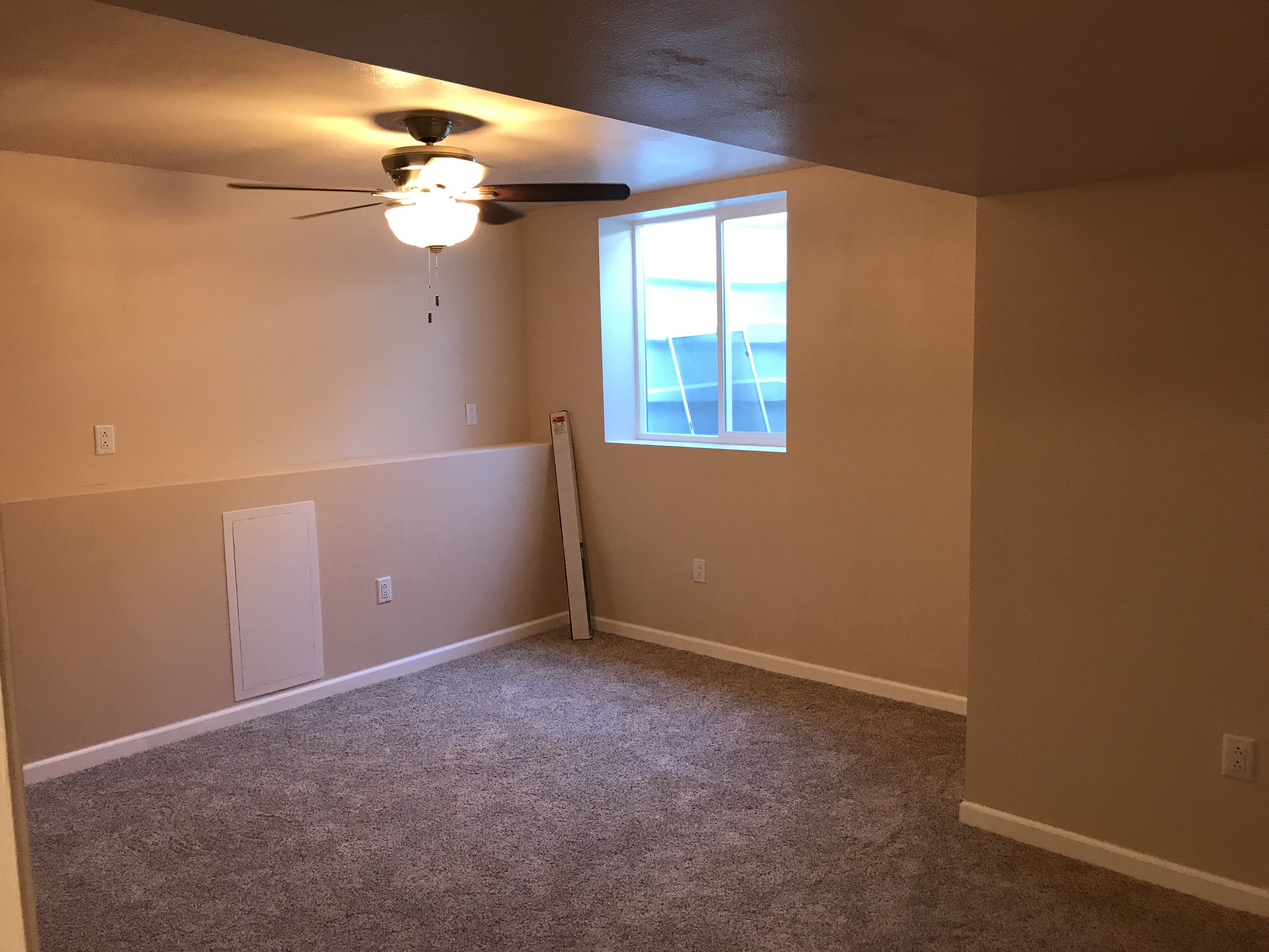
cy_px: 476
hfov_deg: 63.4
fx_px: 1026
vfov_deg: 49.7
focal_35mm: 28
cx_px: 634
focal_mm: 3.99
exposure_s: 1/15
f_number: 1.8
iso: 40
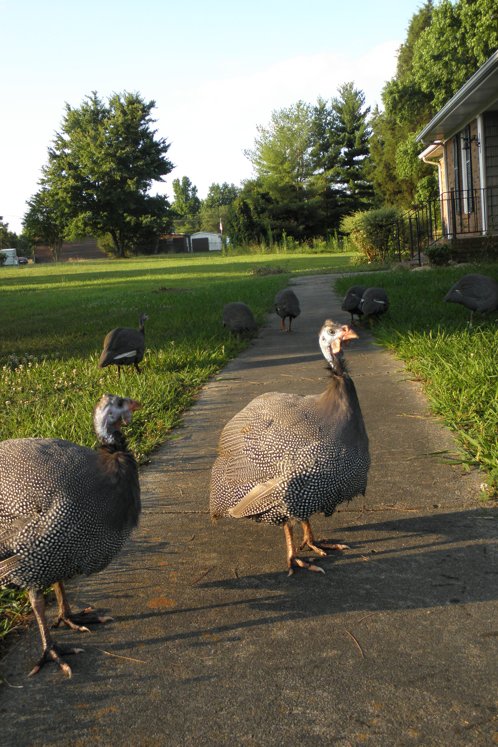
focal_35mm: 35
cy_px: 381
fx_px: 726
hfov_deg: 37.8
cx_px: 214
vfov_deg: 54.4
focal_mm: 5.9
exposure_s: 1/160
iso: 100
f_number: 3.6
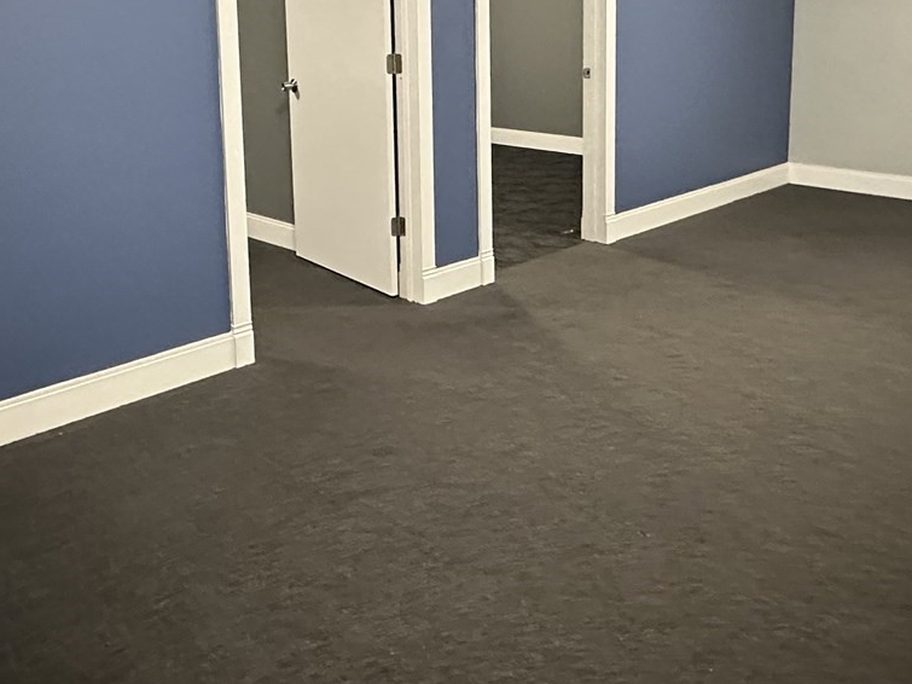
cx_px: 411
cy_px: 138
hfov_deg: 48.9
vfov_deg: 36.4
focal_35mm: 38
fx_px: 1001
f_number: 2.2
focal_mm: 2.22
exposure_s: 1/40
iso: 1000
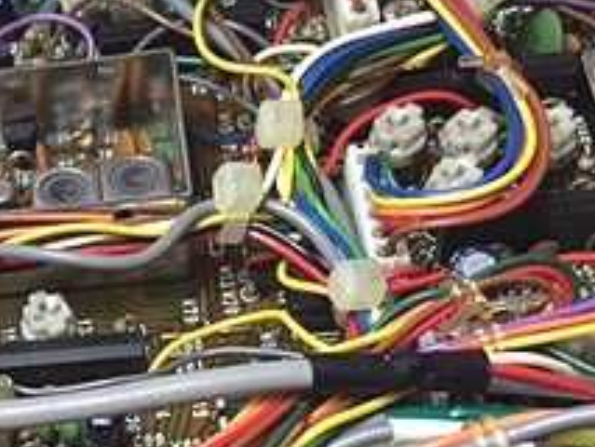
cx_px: -187
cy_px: 413
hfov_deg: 20.5
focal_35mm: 87
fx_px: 1496
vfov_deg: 16.7
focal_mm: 4.15
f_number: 2.2
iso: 80
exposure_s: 1/30
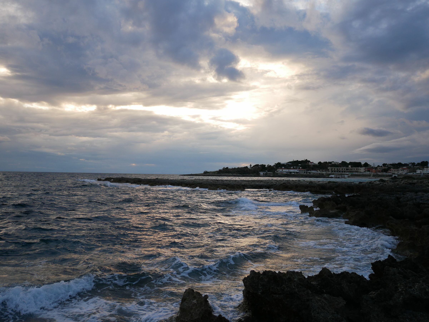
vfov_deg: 41.8
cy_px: 161
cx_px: 214
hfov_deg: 53.9
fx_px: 422
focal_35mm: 34
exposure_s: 1/320
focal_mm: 17
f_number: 4
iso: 200
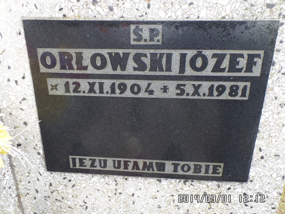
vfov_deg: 58.9
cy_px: 107
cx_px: 142
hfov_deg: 73.9
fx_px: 189
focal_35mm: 23
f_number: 3.5
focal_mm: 4.1
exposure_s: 1/45
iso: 100
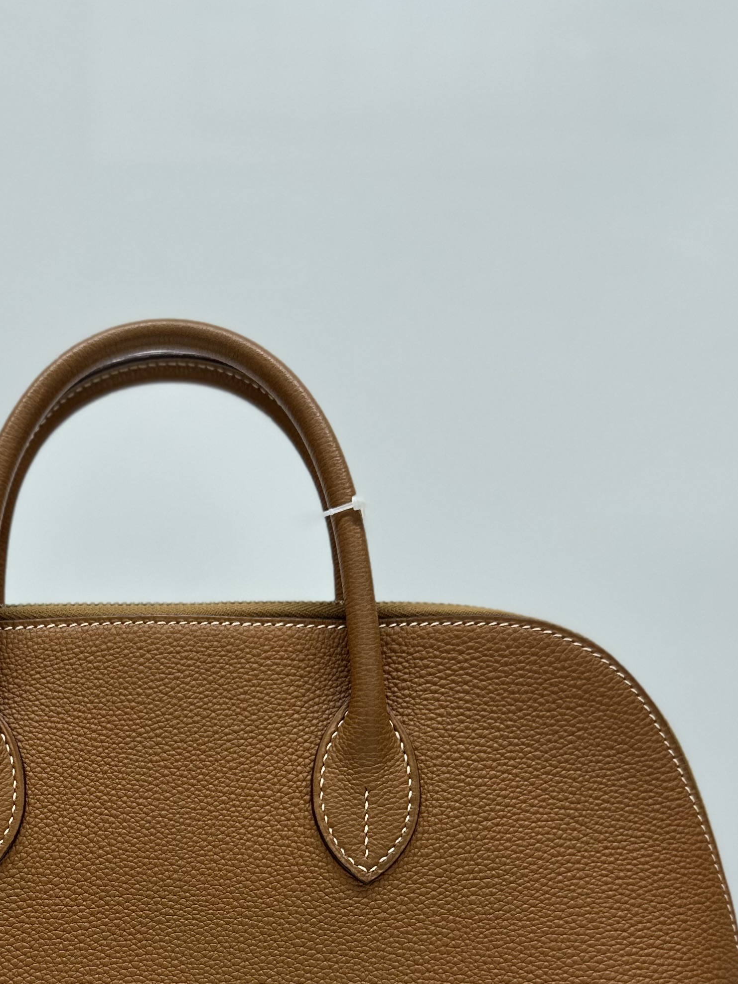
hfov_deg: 29.1
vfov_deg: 36.3
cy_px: 899
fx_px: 1393
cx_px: 163
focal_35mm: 49
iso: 160
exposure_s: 1/100
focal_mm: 6.86
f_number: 1.78
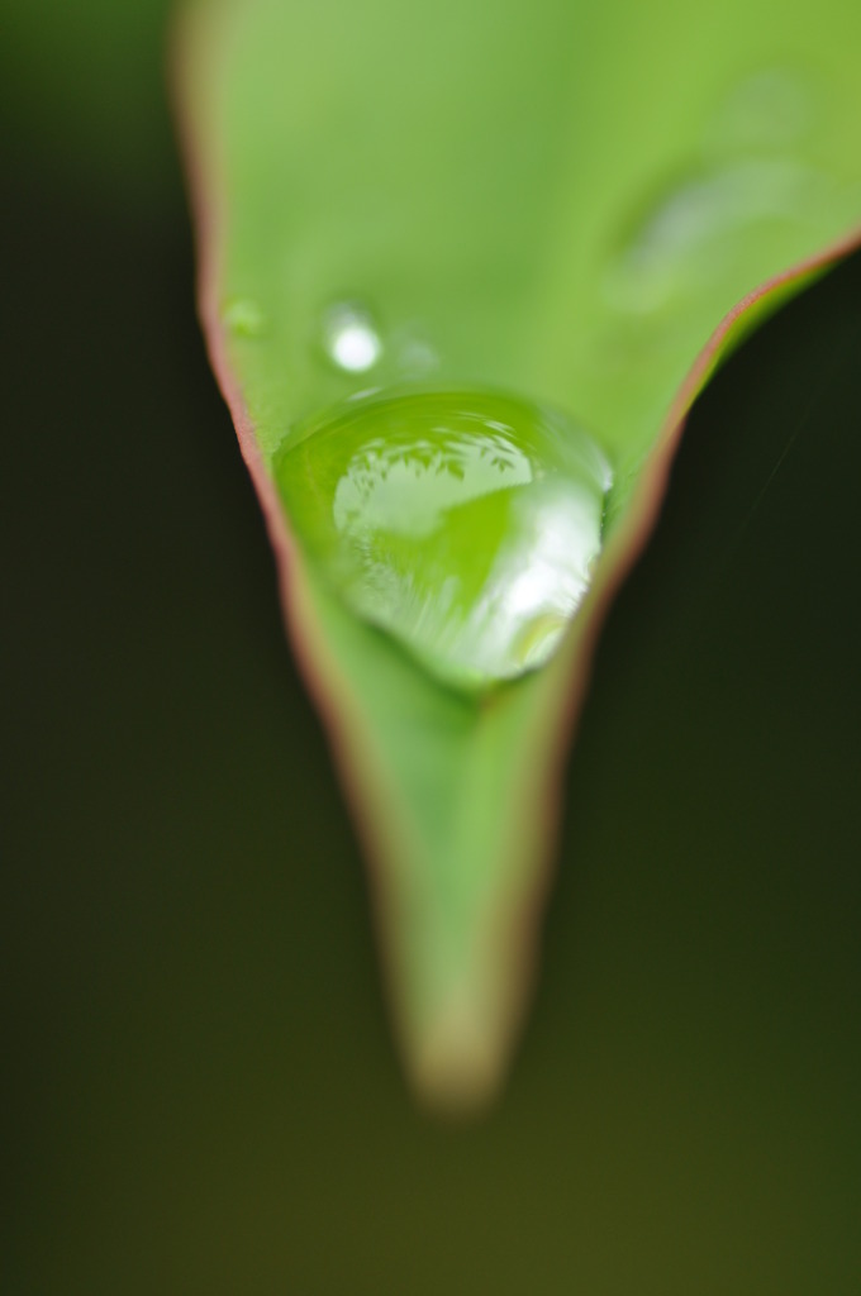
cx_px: 430
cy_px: 648
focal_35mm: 135
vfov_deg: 15.2
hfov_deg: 10.1
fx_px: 4856
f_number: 5.6
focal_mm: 90
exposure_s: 1/125
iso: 200
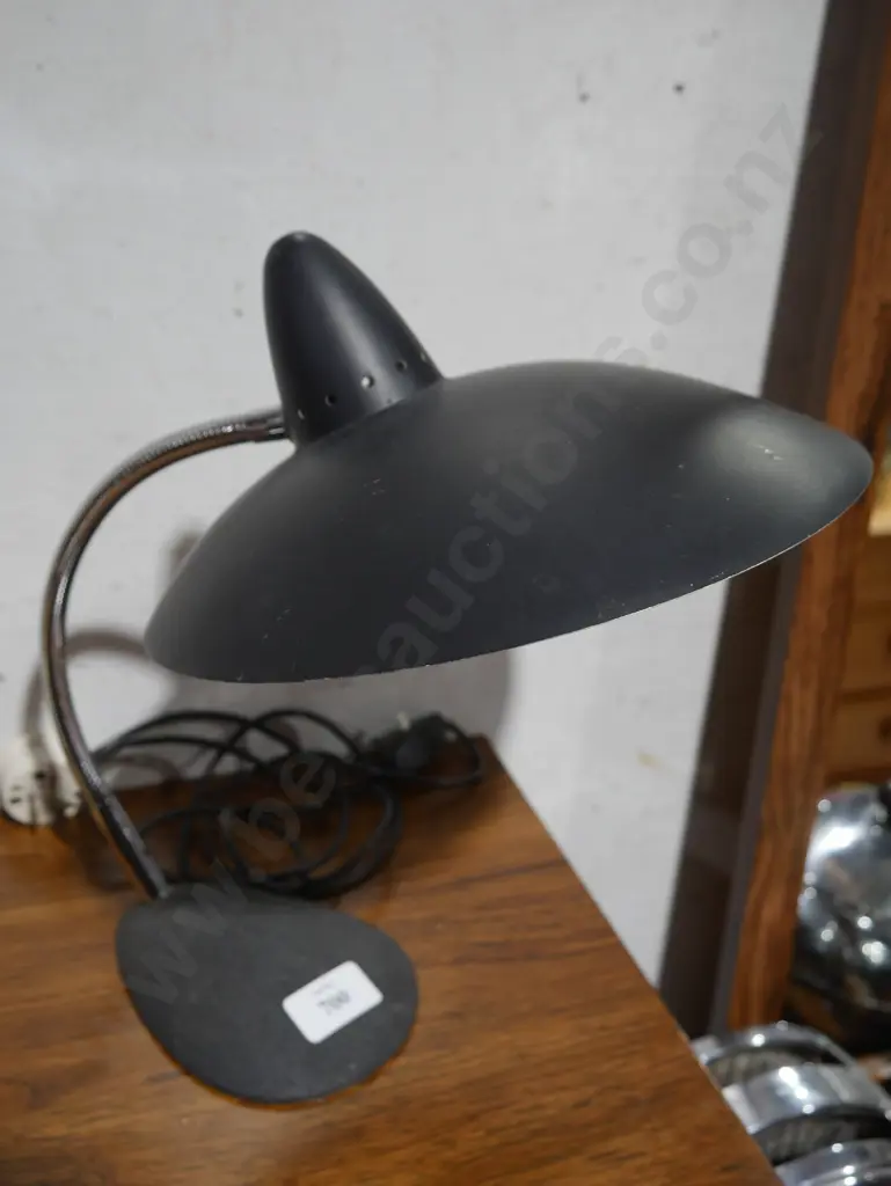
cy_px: 593
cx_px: 446
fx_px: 1166
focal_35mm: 34
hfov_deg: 41.8
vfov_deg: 53.9
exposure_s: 1/60
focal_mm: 17
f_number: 4
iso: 400
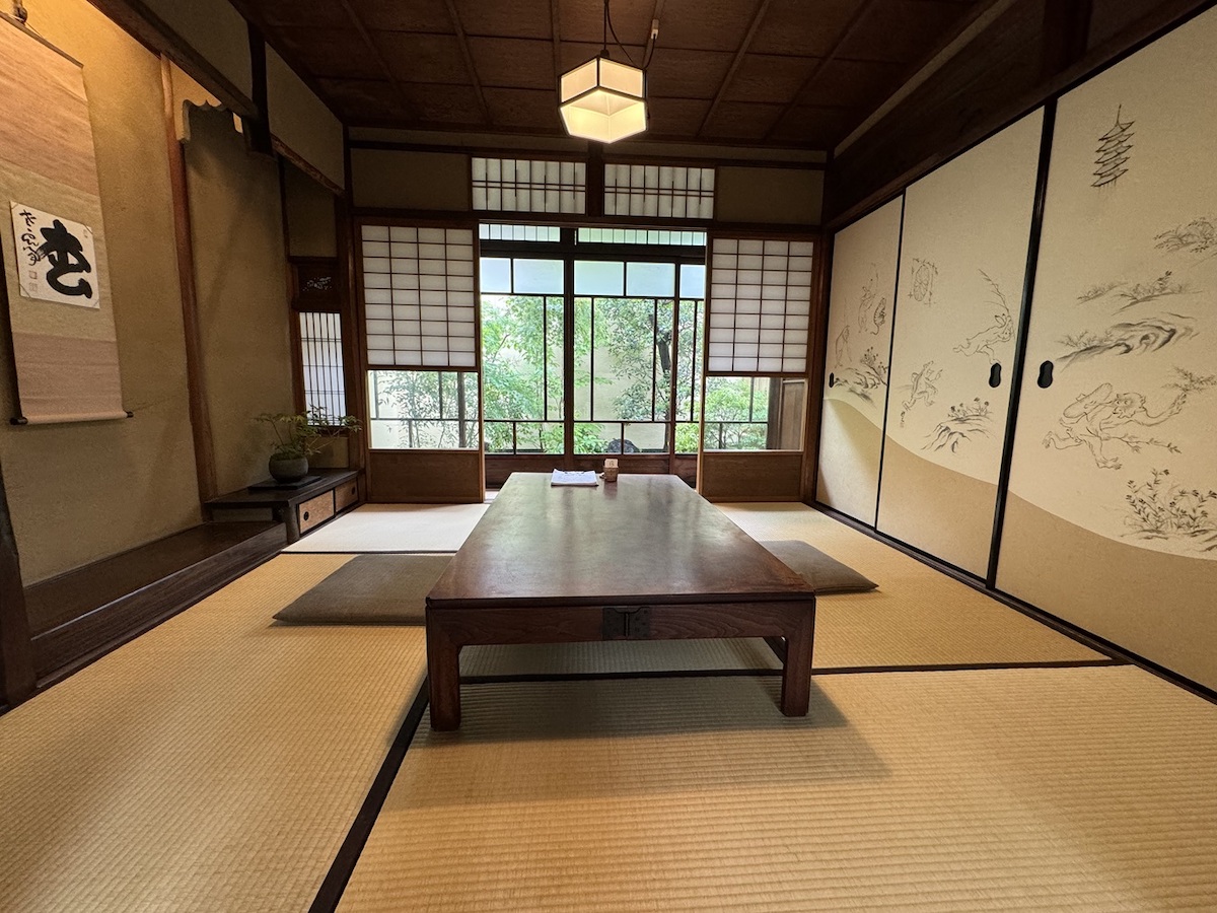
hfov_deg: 102.1
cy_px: 456
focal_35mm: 14
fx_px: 492
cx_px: 608
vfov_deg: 85.7
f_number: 2.2
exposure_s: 1/120
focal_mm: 2.22
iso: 200
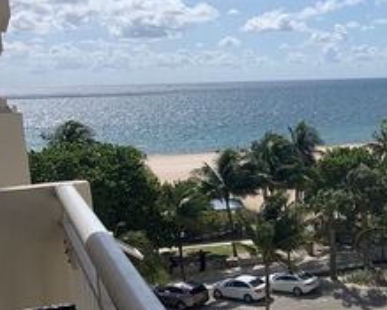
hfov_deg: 29.5
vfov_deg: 26.2
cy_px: 189
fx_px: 664
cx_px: 421
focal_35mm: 58
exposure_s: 1/4673
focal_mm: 4.25
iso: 25
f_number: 1.8
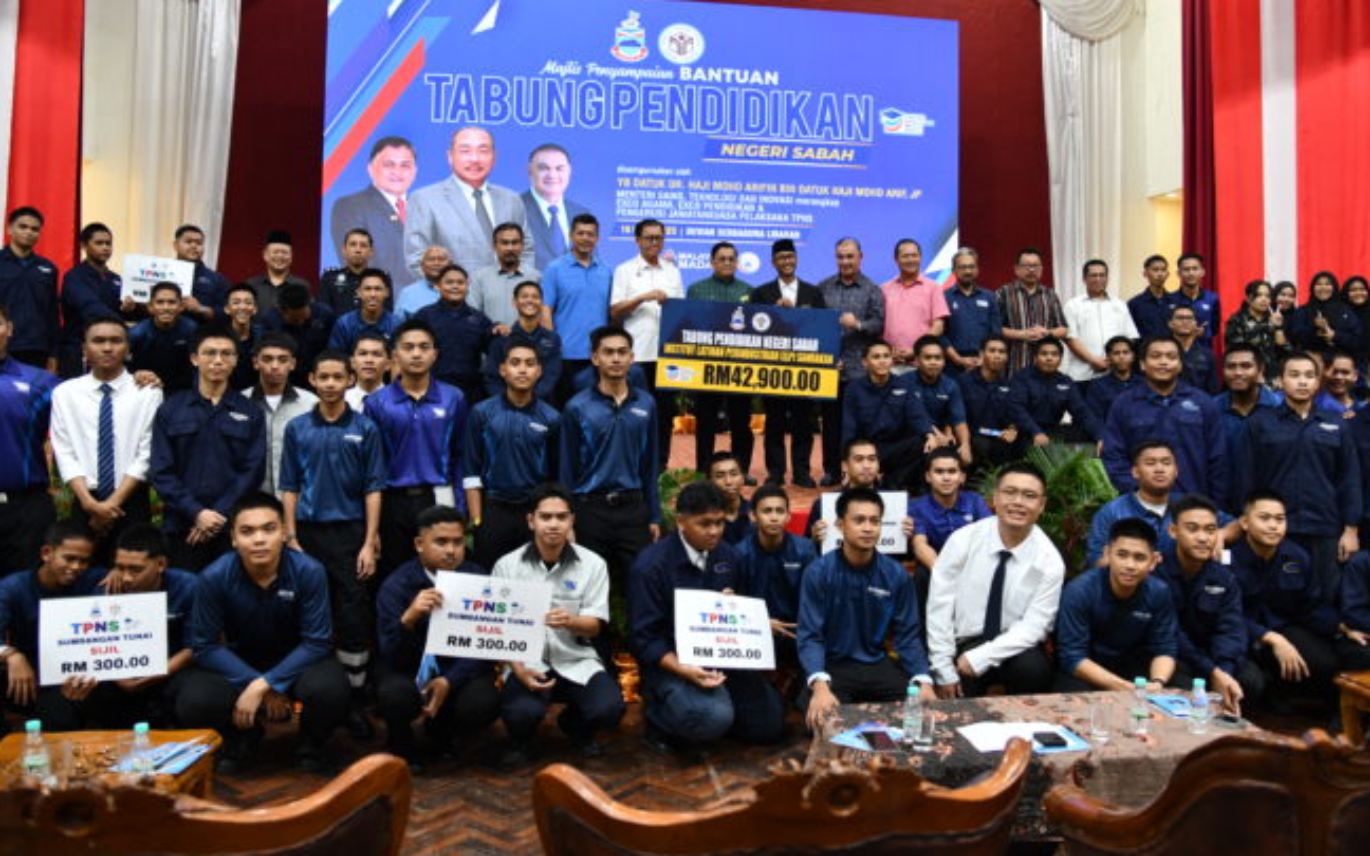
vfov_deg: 43.0
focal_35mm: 29
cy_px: 353
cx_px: 732
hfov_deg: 64.6
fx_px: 1083
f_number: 4
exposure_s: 1/125
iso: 1000
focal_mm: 24
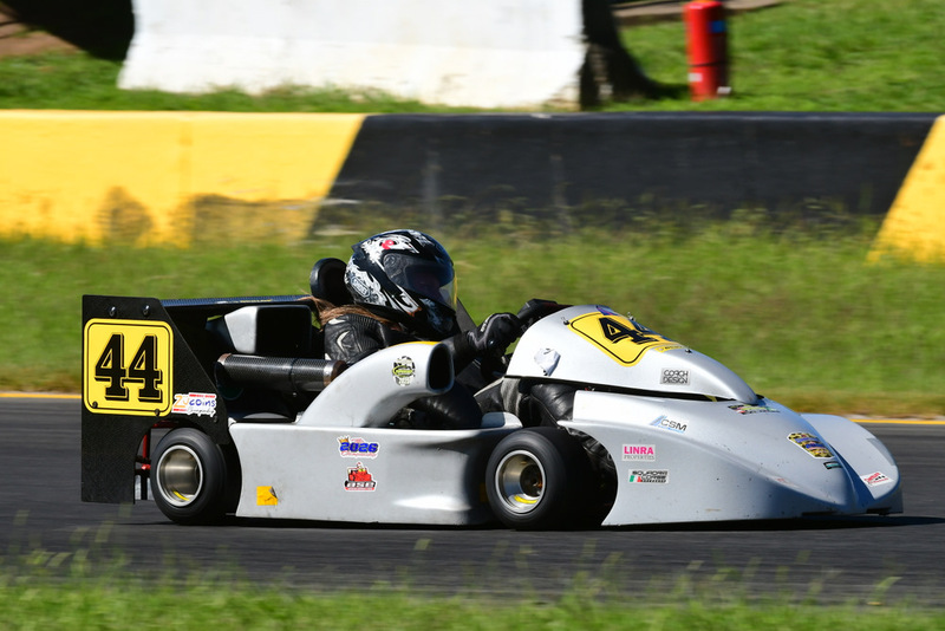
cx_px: 472
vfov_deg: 3.2
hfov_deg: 4.7
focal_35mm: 435
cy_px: 316
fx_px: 11422
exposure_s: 1/640
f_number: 13
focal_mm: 290
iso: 500
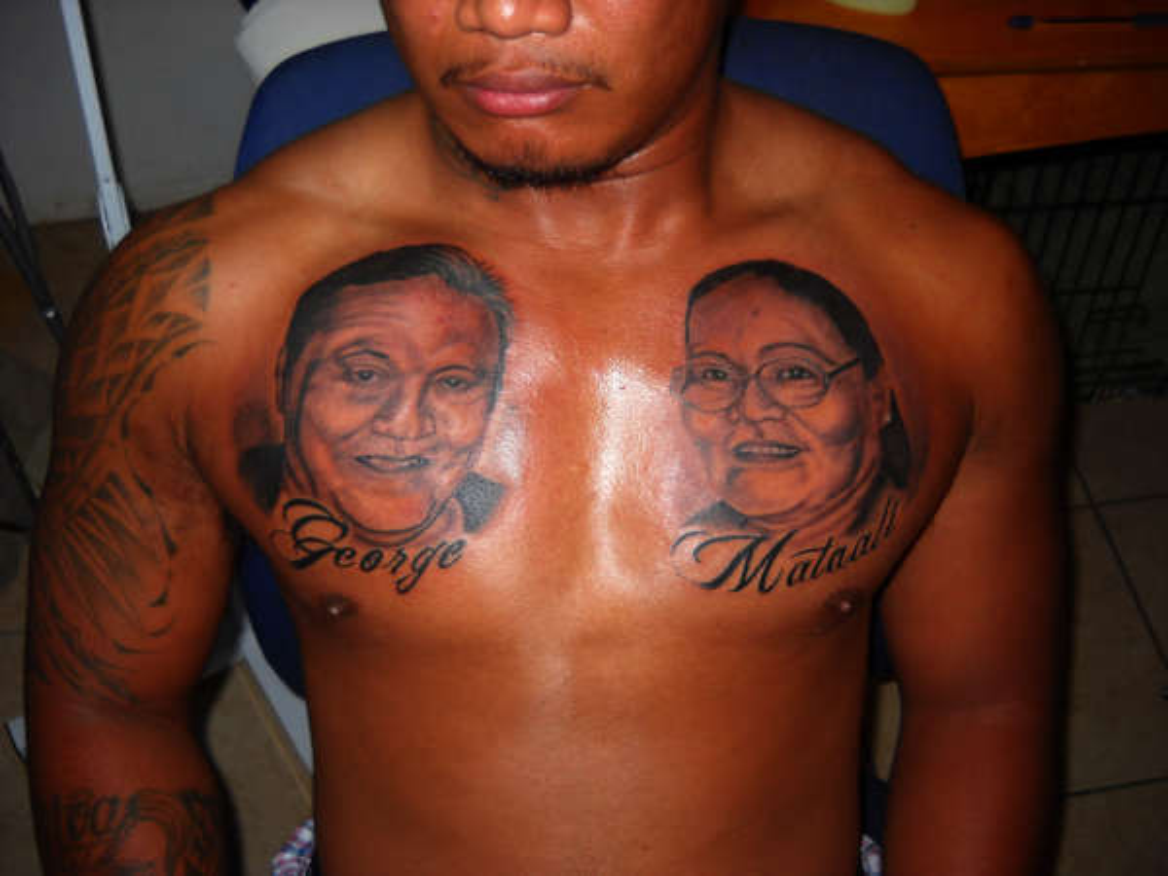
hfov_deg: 45.8
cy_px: 438
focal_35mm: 41
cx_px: 584
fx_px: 1383
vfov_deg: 35.1
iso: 64
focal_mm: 6.72
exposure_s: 1/30
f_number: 3.1
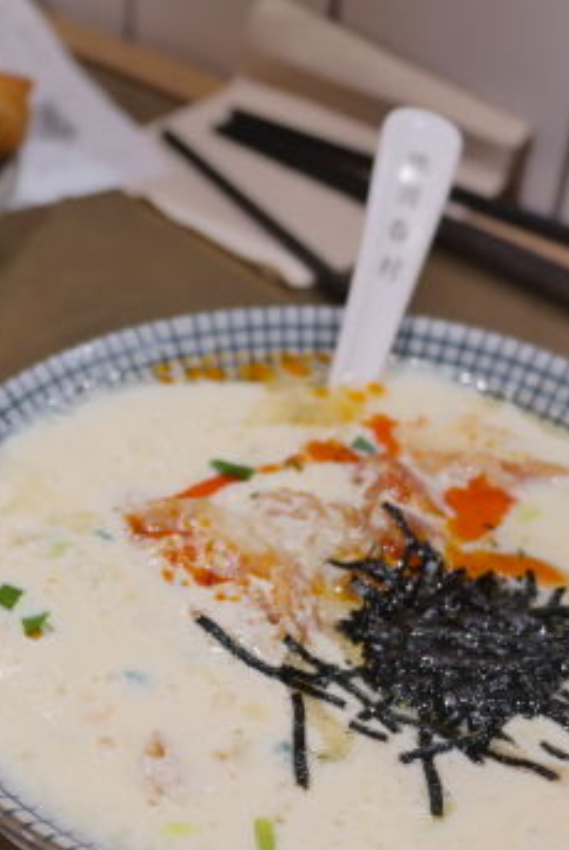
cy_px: 570
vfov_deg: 32.6
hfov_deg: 22.0
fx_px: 1443
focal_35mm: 61
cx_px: 116
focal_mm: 20
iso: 200
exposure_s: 1/50
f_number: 3.5
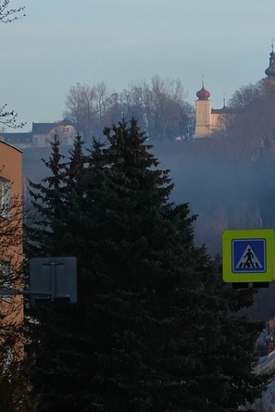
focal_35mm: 449
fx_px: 5140
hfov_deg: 3.1
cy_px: 312
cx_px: 275
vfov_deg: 4.6
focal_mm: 72
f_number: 8
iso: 640
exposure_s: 1/200
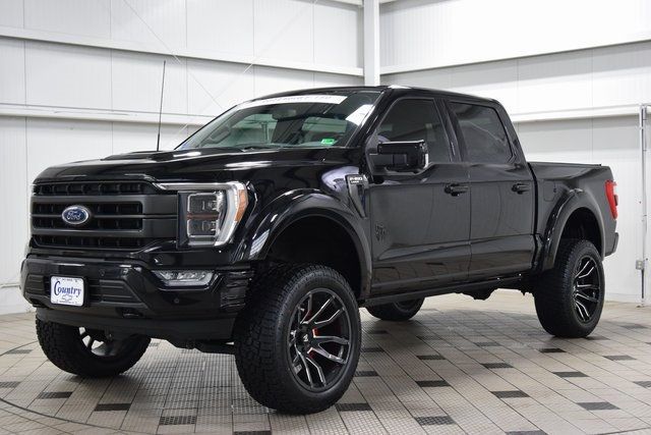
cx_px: 326
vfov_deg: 25.1
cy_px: 218
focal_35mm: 54
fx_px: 977
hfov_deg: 36.9
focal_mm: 36
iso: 1600
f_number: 5
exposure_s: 1/60
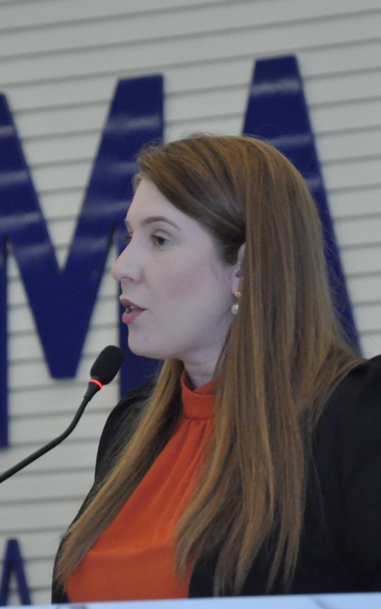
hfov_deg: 5.4
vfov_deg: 8.7
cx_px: 170
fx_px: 4017
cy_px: 304
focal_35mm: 242
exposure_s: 1/160
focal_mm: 105
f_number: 5.6
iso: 3200
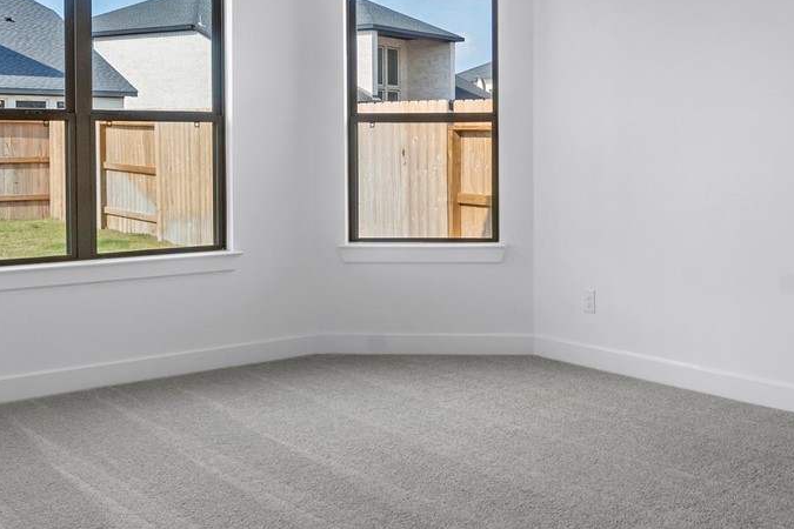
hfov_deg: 42.9
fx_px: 992
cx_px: 538
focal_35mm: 45
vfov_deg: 29.4
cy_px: 131
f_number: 9
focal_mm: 14
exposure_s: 1/20
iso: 250
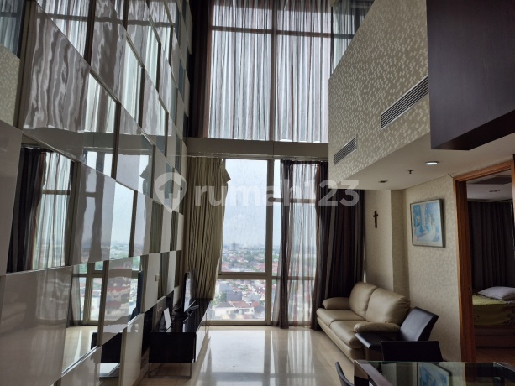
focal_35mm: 23
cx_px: 258
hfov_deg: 73.9
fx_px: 342
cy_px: 193
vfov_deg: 58.9
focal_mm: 5.4
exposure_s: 1/182
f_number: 1.8
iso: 25
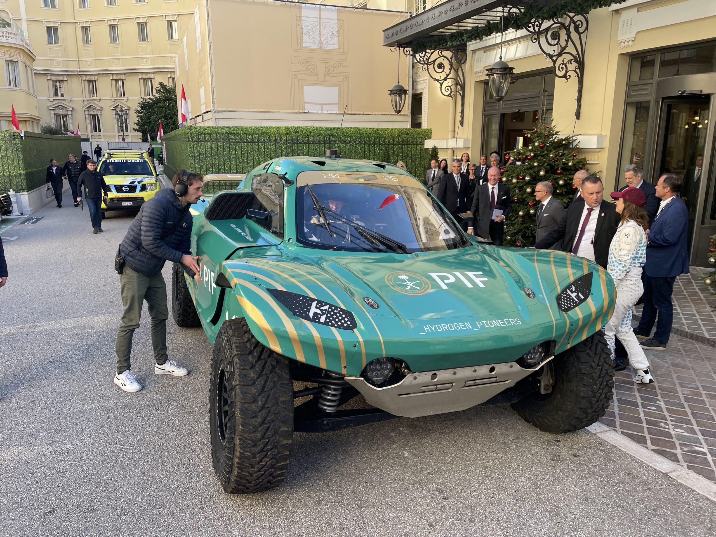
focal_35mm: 26
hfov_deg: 67.3
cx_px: 358
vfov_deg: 53.1
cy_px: 268
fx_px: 538
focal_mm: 4.2
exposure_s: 1/425
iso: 32
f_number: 1.6
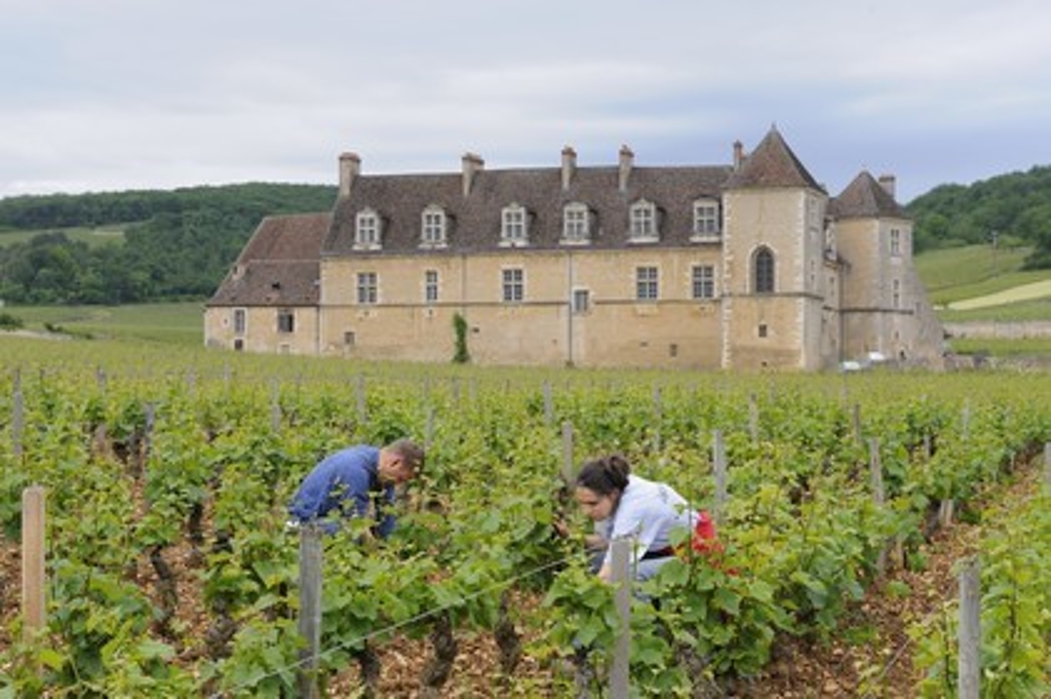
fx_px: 2042
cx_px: 526
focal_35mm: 70
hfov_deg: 28.9
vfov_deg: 19.4
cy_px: 350
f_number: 10
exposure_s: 1/160
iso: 200
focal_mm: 70
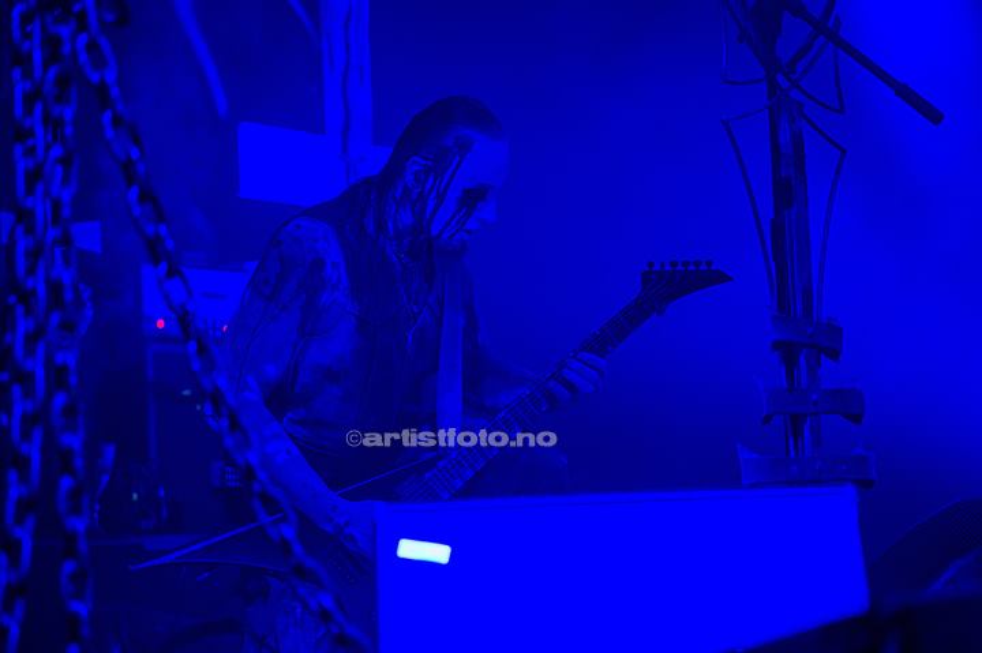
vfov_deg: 18.2
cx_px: 491
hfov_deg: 27.0
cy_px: 326
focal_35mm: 75
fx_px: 2044
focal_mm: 75
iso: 1250
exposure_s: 1/800
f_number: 2.8
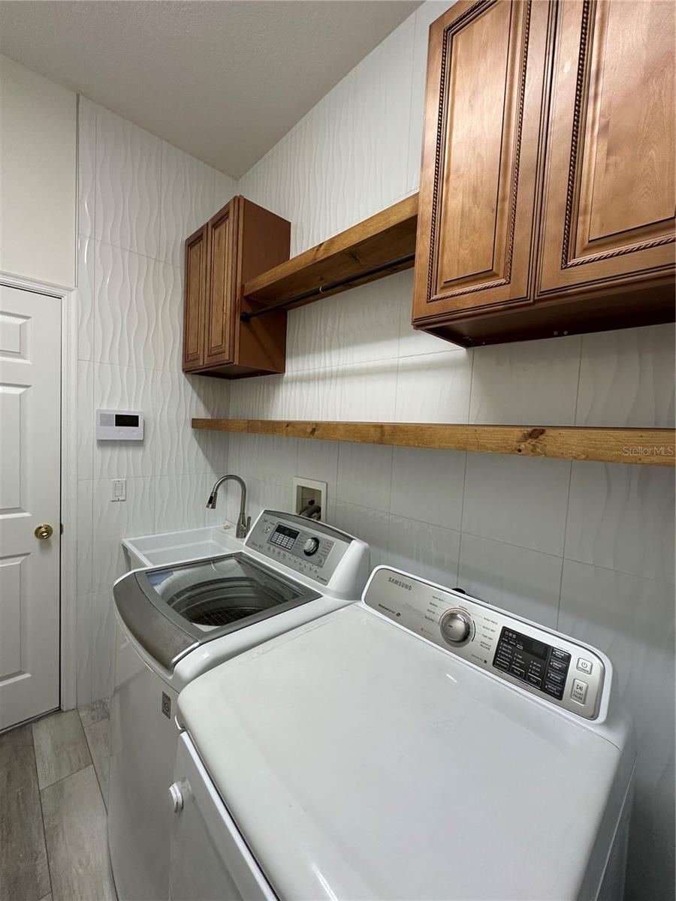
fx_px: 365
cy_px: 450
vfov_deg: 102.1
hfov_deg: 85.7
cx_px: 338
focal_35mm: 14
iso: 200
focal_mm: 2.22
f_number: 2.2
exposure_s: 1/120
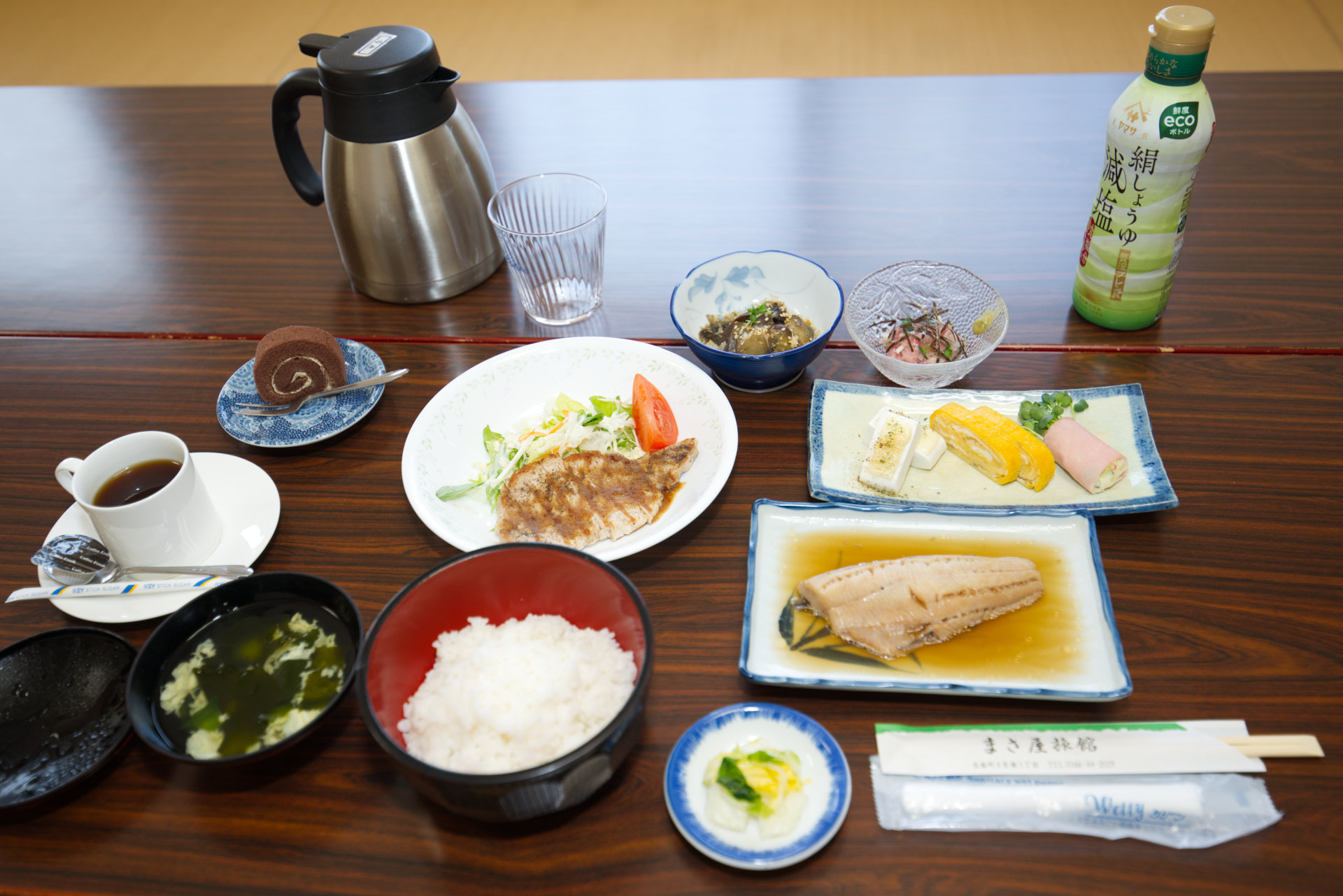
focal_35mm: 30
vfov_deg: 43.6
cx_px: 672
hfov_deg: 61.9
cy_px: 448
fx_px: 1119
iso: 400
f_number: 2.8
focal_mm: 30
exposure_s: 1/60
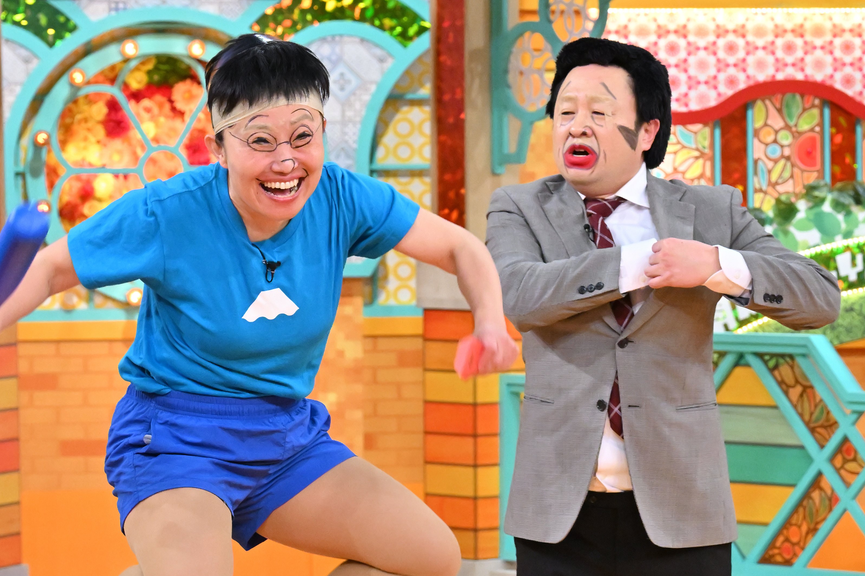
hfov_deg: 17.6
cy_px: 296
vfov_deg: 11.8
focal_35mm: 116
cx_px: 413
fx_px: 2787
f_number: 5
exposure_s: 1/400
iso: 3200
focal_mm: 71
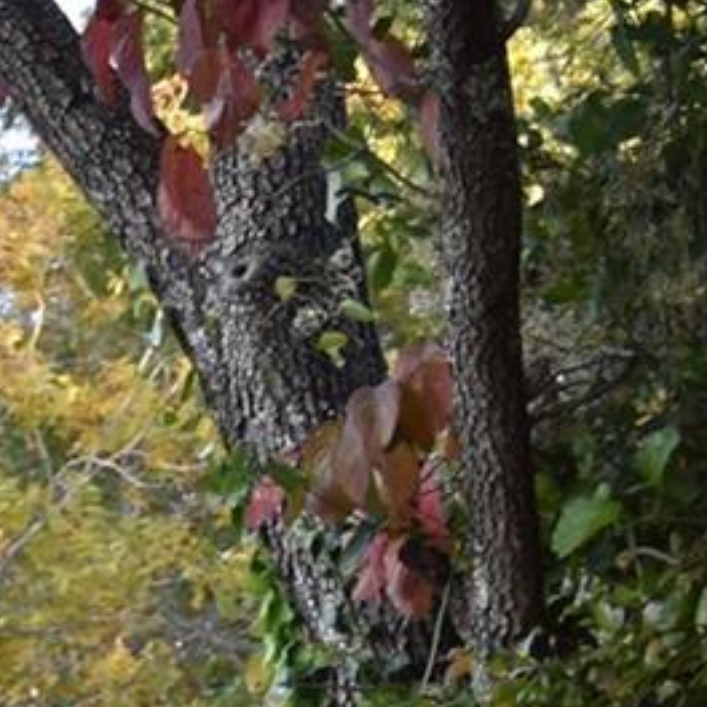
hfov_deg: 7.6
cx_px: -1540
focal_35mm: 198
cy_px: 1571
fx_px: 4575
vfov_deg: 8.3
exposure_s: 1/125
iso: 400
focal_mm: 20
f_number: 5.6
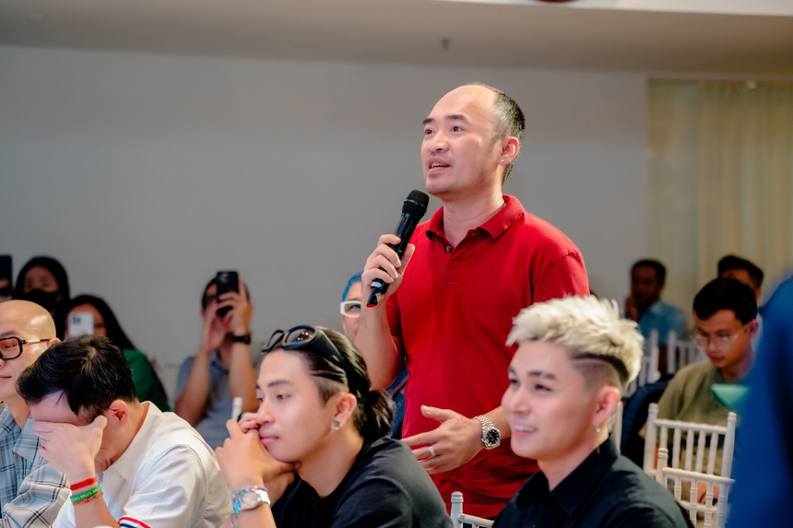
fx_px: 2090
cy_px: 264
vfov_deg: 14.4
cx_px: 396
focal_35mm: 95
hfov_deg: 21.5
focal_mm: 94.9
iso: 2000
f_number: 3.2
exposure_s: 1/160
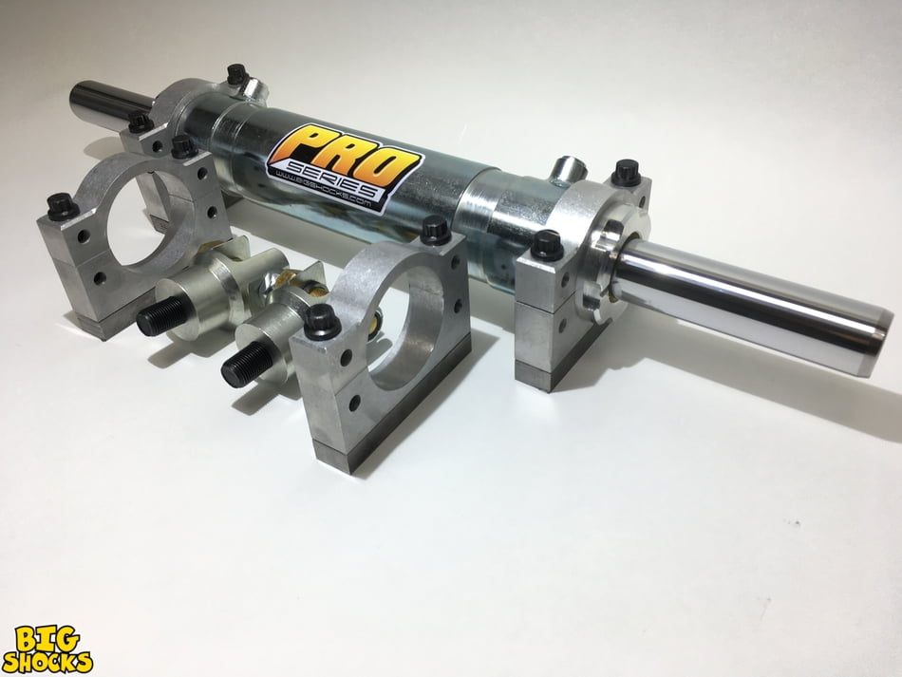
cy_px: 338
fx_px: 756
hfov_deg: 61.6
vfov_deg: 48.2
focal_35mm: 29
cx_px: 451
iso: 32
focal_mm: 4.15
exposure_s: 1/120
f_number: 2.2
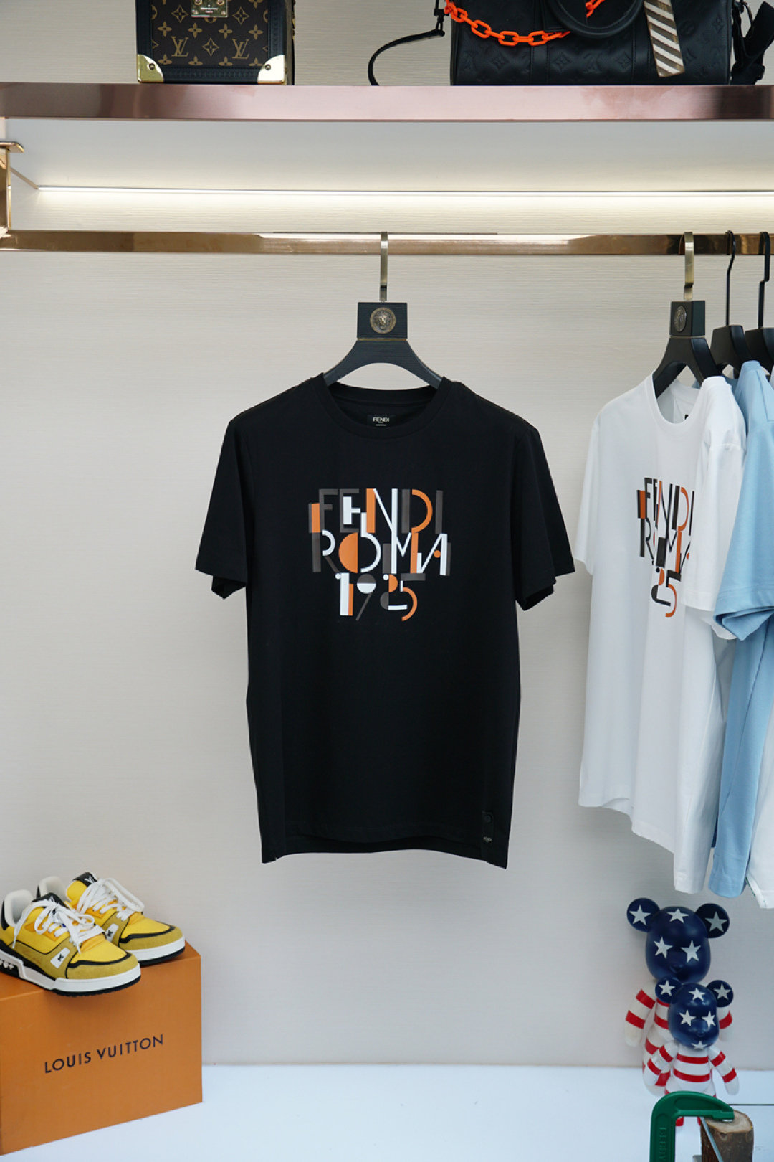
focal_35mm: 39
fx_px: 1258
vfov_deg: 49.6
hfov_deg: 34.2
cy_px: 581
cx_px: 387
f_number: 4
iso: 250
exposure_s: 1/250
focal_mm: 26
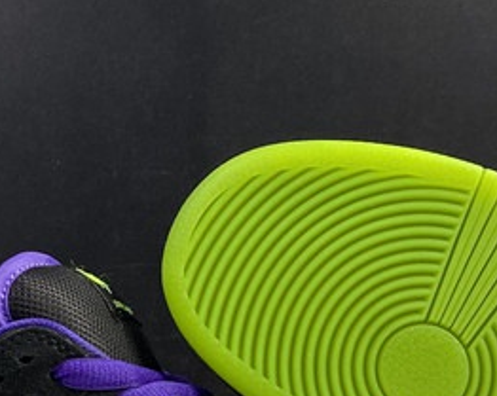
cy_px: 400
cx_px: 360
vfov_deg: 15.5
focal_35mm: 97
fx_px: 1425
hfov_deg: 19.7
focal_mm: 4.25
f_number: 1.8
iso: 64
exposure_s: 1/100
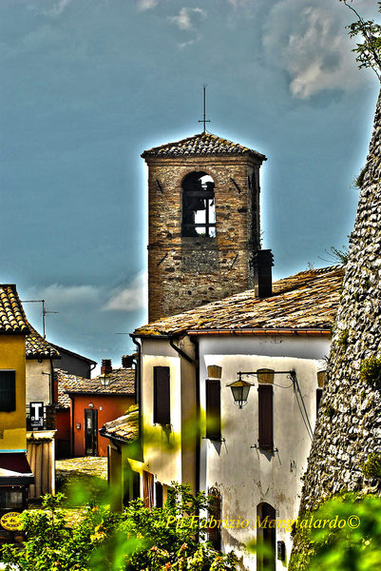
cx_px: 190
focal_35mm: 105
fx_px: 1664
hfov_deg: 13.1
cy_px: 286
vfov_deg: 19.4
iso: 160
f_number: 4
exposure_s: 1/1000
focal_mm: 70
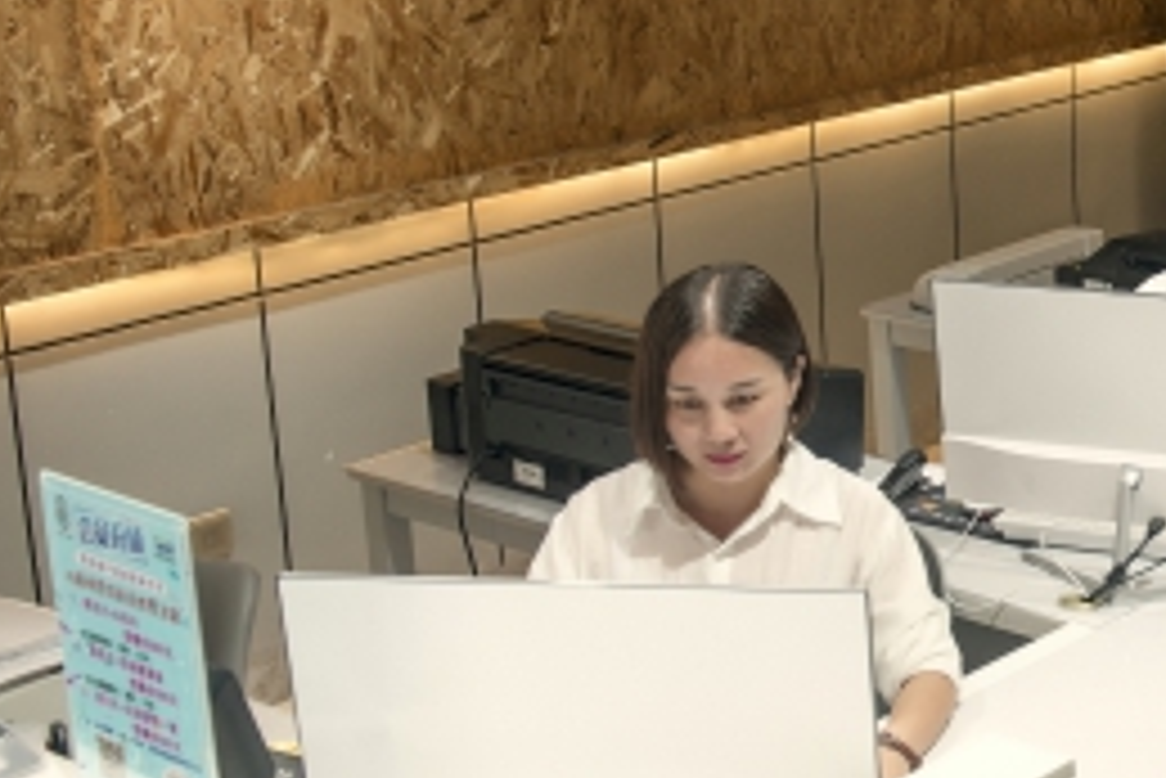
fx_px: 2560
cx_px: 1243
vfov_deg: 17.3
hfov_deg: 24.2
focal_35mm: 79
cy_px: 353
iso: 400
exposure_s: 1/100
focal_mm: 32
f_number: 5
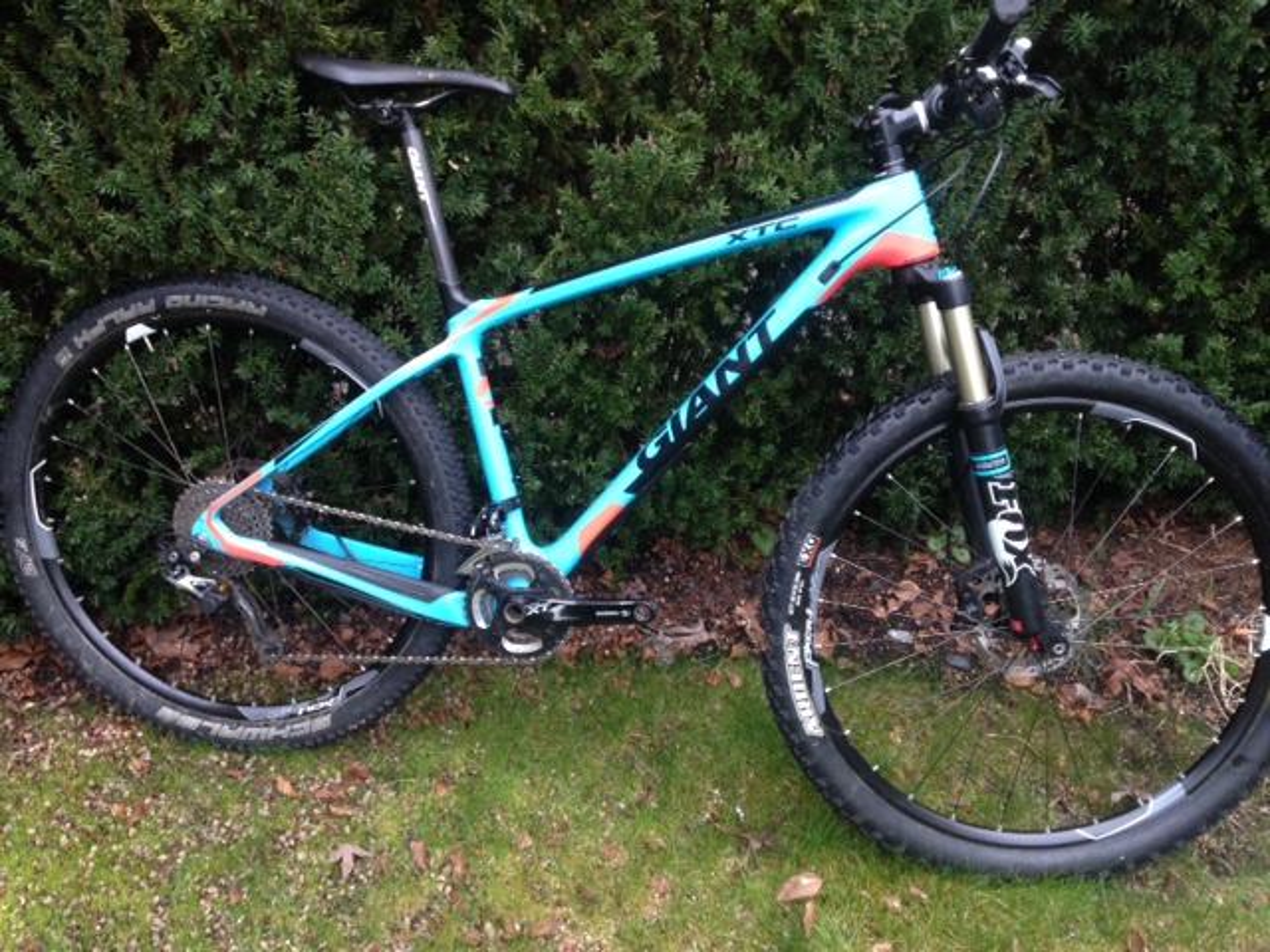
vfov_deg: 42.9
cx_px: 635
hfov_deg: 55.4
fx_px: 1211
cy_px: 476
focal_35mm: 33
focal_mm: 4.12
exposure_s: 1/20
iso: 125
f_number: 2.4
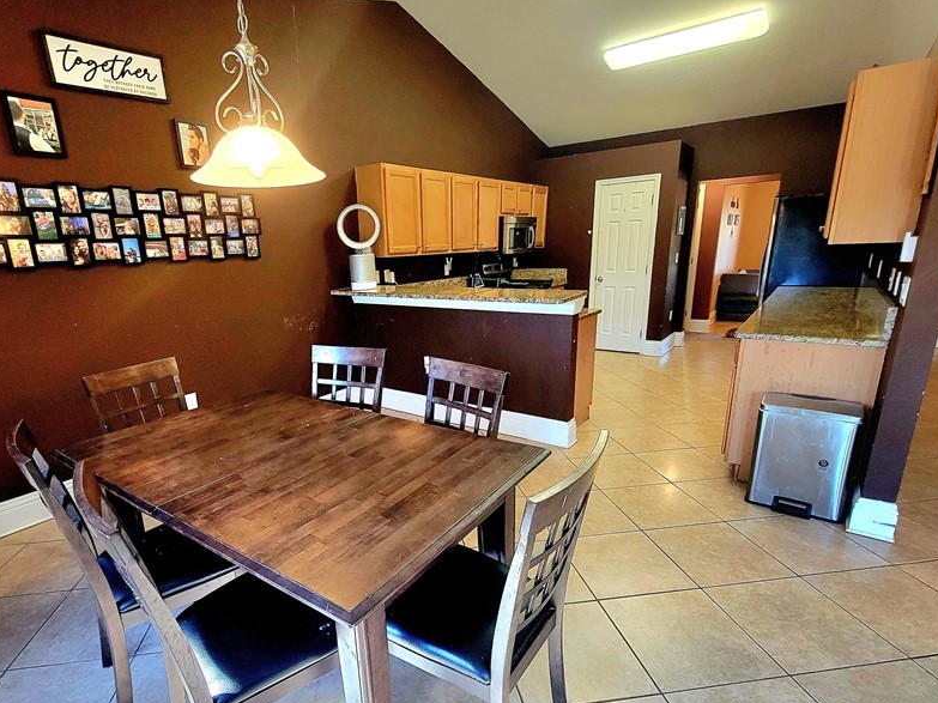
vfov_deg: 74.3
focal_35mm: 17
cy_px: 400
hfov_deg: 90.6
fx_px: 461
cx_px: 414
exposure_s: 1/40
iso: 320
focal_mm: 2.2
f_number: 2.2
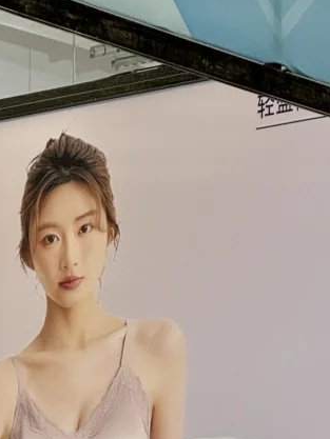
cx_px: 109
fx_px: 3379
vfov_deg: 7.4
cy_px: 418
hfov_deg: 5.6
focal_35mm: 266
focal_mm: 9
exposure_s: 1/100
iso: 160
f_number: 2.8
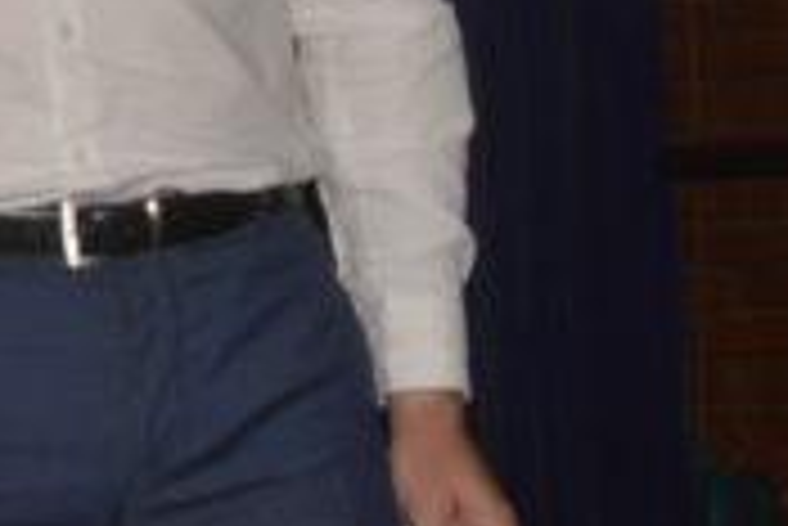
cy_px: -317
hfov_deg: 8.5
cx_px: -725
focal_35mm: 230
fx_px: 5043
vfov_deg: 5.9
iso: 800
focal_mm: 35
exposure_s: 1/60
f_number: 8
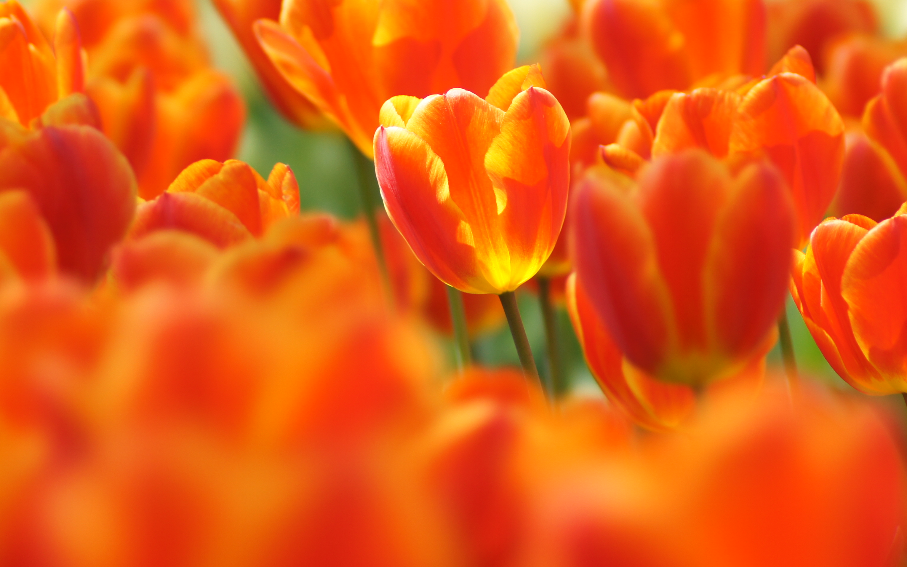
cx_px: 522
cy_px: 232
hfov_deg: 6.3
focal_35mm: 331
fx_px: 8177
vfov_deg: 4.0
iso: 200
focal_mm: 135
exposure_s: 1/200
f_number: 4.5
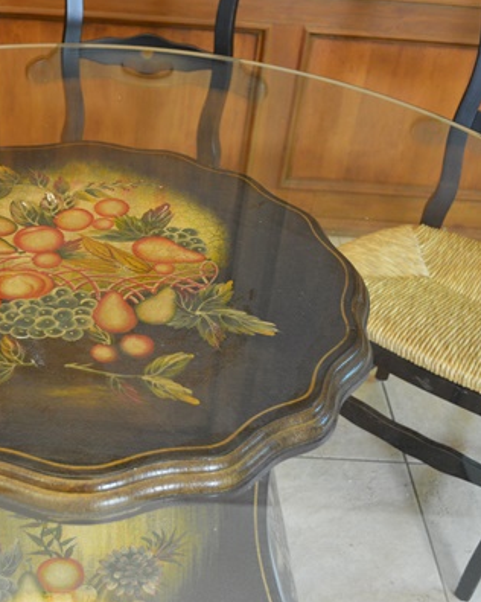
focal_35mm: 47
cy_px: 299
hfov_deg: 31.6
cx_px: 129
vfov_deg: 39.5
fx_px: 836
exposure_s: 1/30
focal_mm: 22
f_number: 3.8
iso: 1600
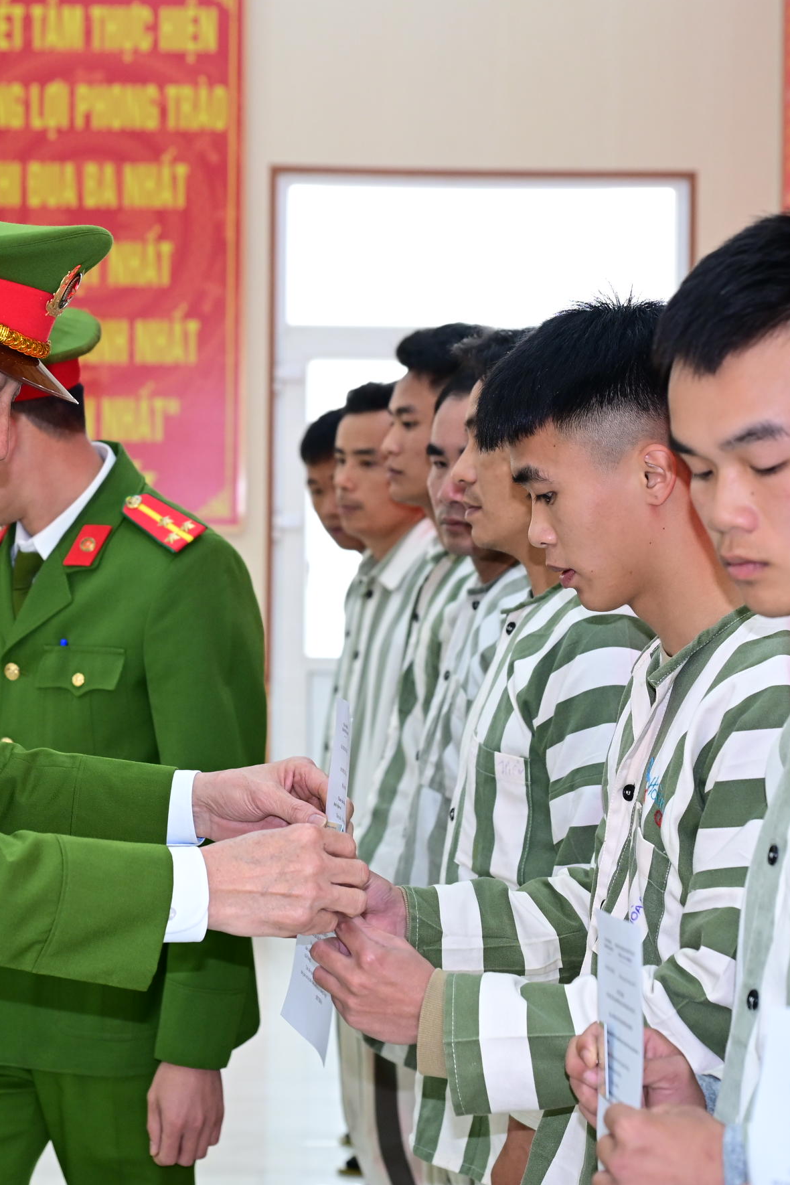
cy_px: 580
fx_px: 2699
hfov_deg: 16.6
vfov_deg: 24.8
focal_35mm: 82
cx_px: 323
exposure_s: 1/160
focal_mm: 48
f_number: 4
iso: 1250
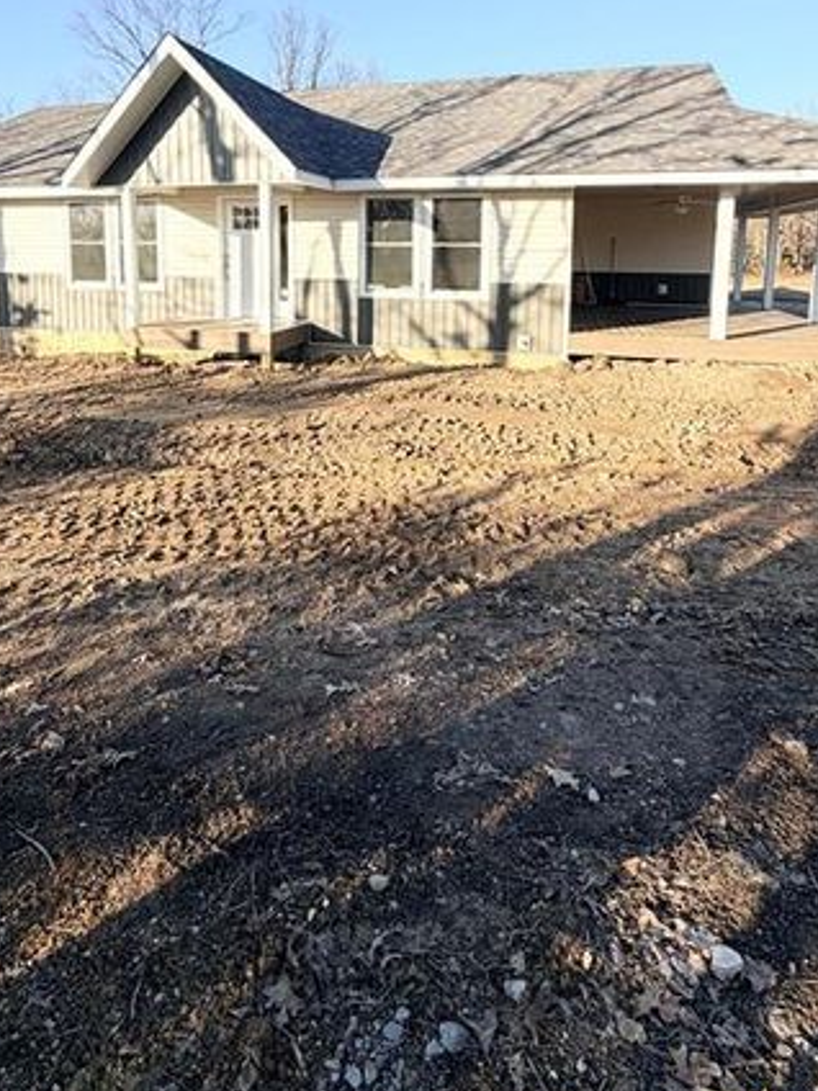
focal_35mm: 22
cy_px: 333
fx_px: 693
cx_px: 355
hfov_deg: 60.9
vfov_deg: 73.2
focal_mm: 2.22
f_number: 2.2
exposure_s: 1/672
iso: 40
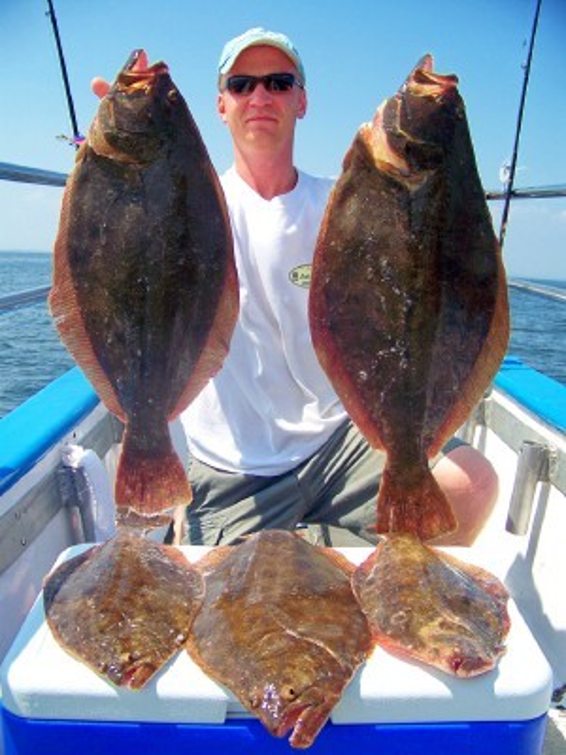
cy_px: 378
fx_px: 785
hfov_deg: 39.7
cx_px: 283
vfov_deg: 51.4
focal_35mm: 36
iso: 64
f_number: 2.8
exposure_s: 1/800
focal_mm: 5.85
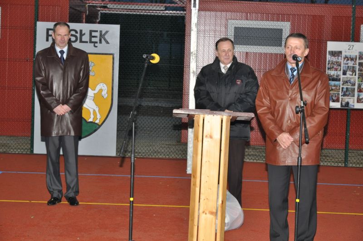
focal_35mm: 84
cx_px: 182
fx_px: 846
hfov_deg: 24.2
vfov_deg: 16.2
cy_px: 120
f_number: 6.3
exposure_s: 1/60
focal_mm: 56
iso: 1000
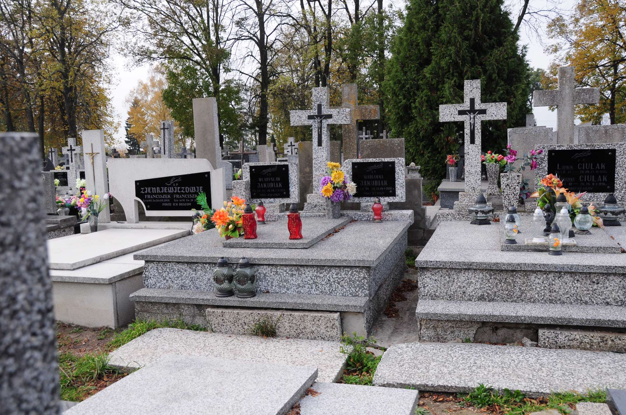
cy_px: 208
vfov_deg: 39.9
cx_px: 313
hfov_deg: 57.3
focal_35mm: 33
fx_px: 573
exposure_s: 1/500
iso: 500
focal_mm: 22
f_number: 7.1
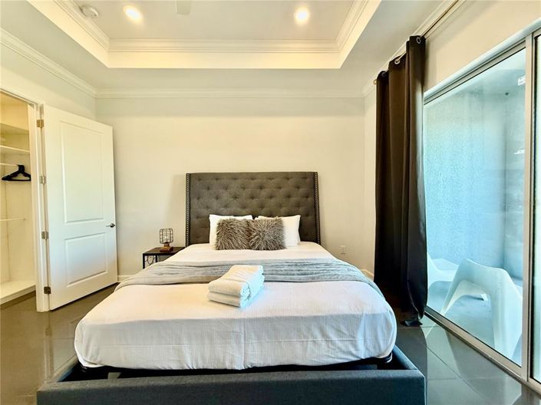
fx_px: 219
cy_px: 202
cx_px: 270
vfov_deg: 85.6
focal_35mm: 14
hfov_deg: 102.1
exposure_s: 1/120
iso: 200
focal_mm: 2.22
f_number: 2.2
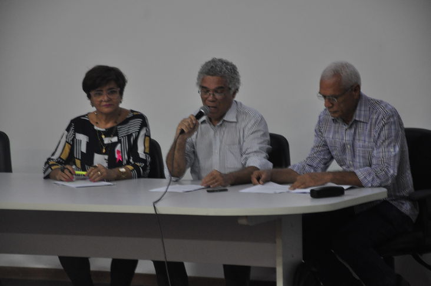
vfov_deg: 8.7
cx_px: 216
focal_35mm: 158
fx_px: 1883
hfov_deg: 13.1
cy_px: 143
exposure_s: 1/15
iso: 1600
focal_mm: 105
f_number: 5.6
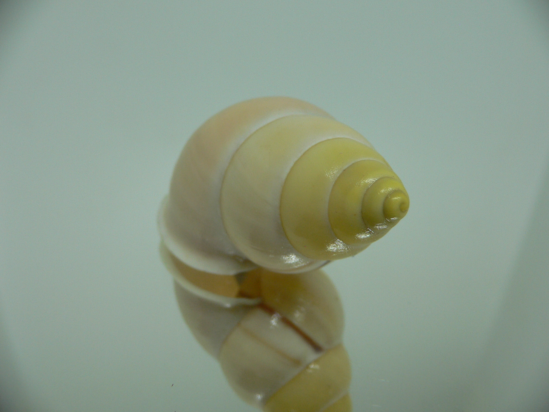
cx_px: 274
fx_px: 555
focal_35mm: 35
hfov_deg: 52.6
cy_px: 206
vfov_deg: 40.7
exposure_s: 1/60
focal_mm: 4.6
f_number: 2.8
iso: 100
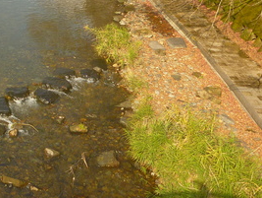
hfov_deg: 27.2
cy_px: 3
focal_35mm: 67
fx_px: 508
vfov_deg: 21.3
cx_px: -5
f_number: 3.3
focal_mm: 4.9
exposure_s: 1/320
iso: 80
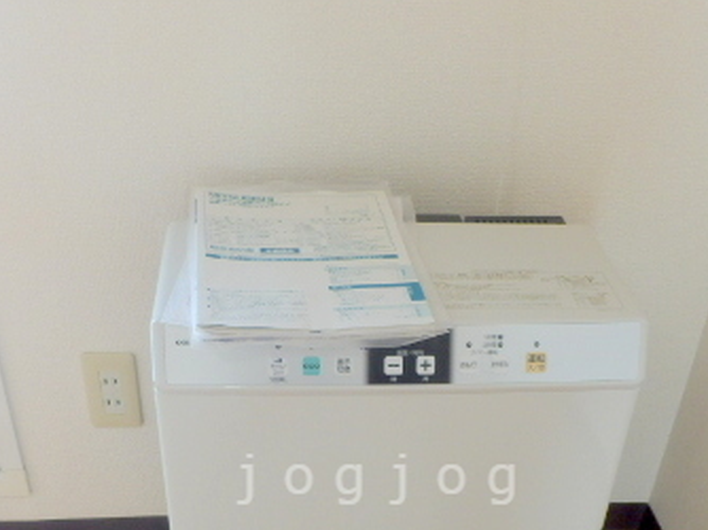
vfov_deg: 30.1
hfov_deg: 41.2
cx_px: 382
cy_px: 479
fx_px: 940
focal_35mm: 46
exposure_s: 1/30
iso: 125
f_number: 3
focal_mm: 4.2
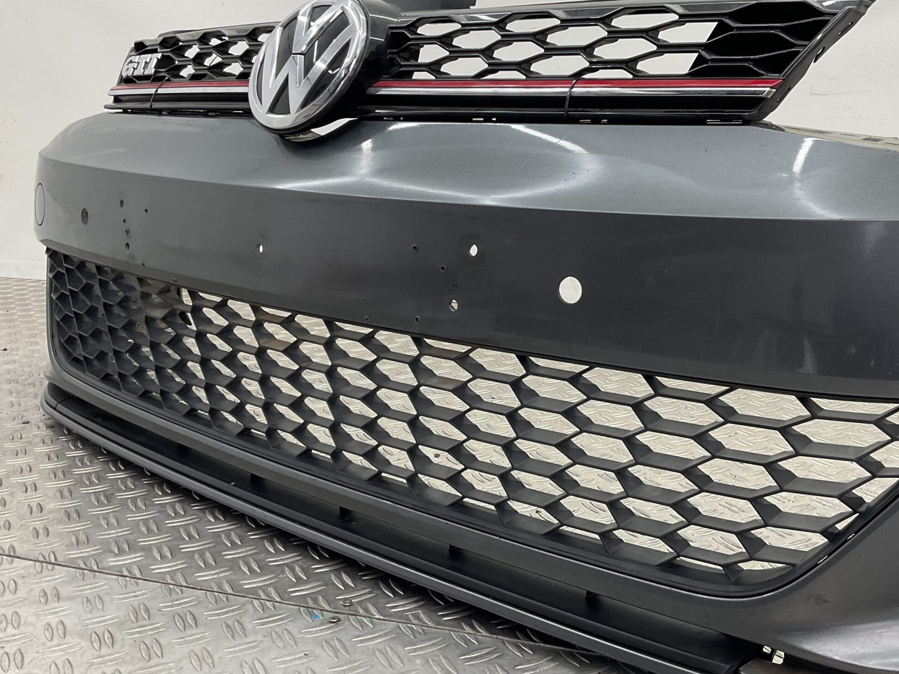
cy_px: 284
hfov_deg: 48.9
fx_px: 987
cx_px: 499
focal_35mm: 38
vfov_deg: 37.6
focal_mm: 3
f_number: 1.8
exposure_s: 1/100
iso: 32
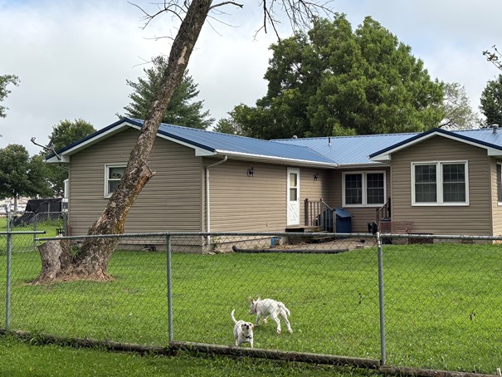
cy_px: 165
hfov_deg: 41.5
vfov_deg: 32.8
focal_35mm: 44
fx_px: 638
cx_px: 385
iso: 50
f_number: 1.6
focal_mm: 5.96
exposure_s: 1/2451
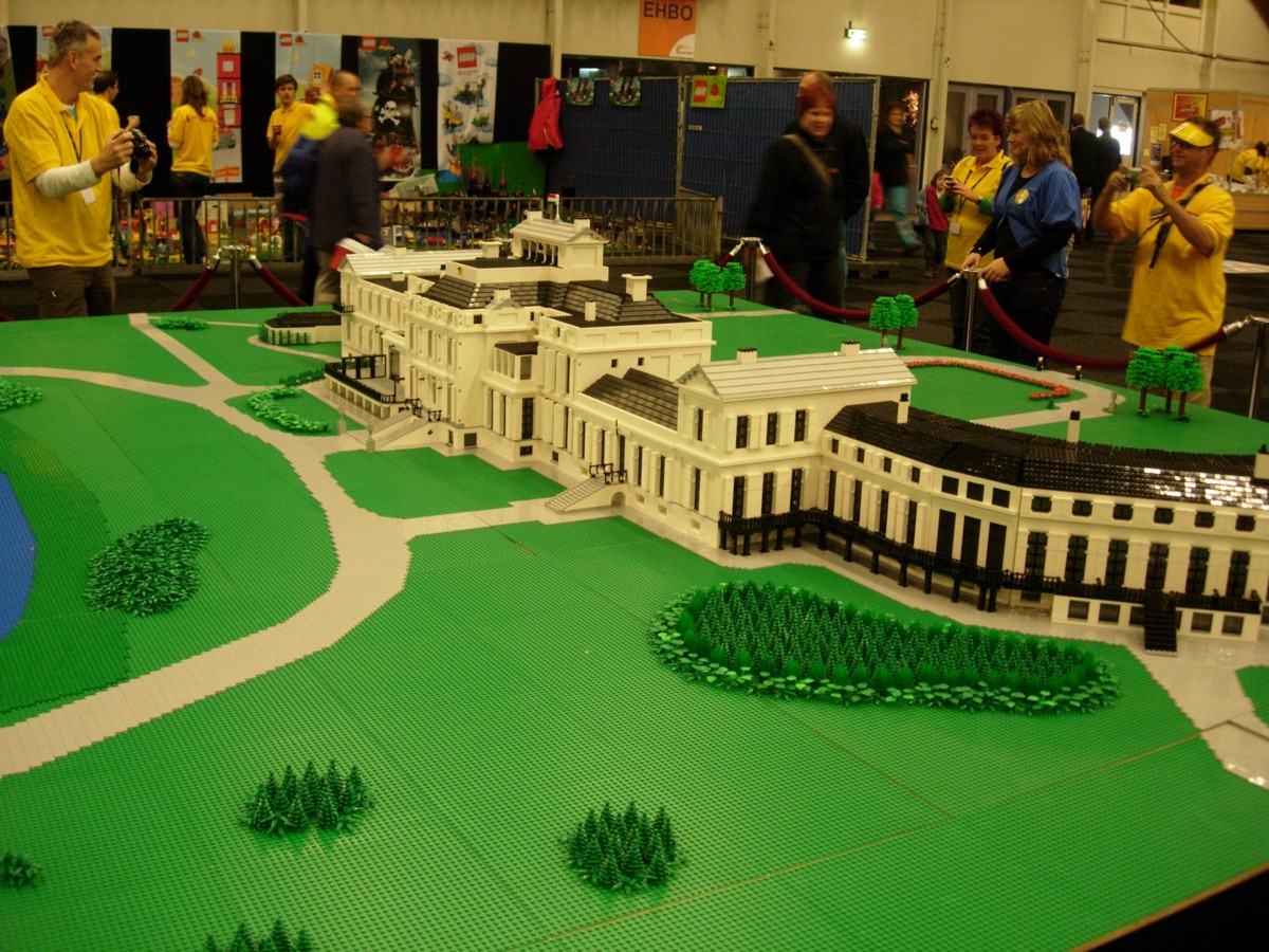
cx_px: 634
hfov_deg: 49.0
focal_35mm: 38
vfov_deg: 37.7
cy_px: 476
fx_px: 1393
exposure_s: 1/14.6
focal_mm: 7.8
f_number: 2.8
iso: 200
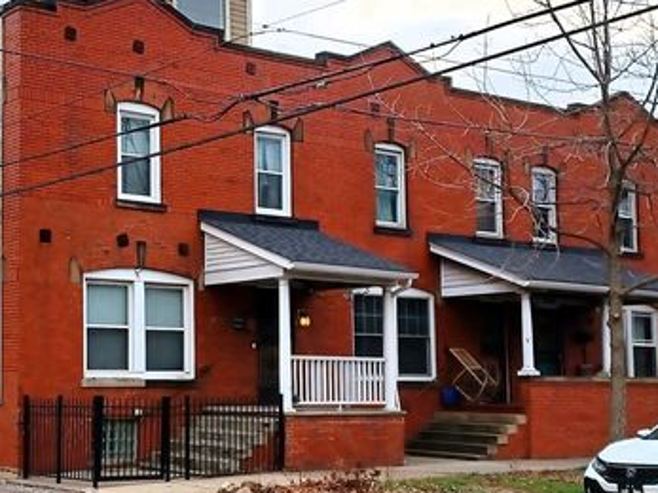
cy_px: 219
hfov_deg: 50.8
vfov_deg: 39.6
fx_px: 684
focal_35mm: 36
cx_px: 241
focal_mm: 4.6
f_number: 1.8
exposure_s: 1/554
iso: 32
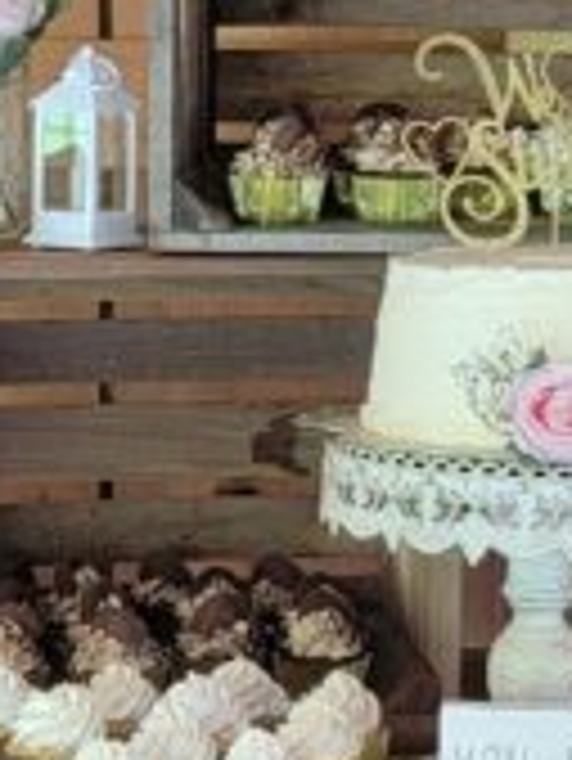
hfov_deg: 10.2
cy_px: 283
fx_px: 3191
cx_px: 450
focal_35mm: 145
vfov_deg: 13.6
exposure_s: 1/60
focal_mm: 6.7
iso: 200
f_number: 1.8
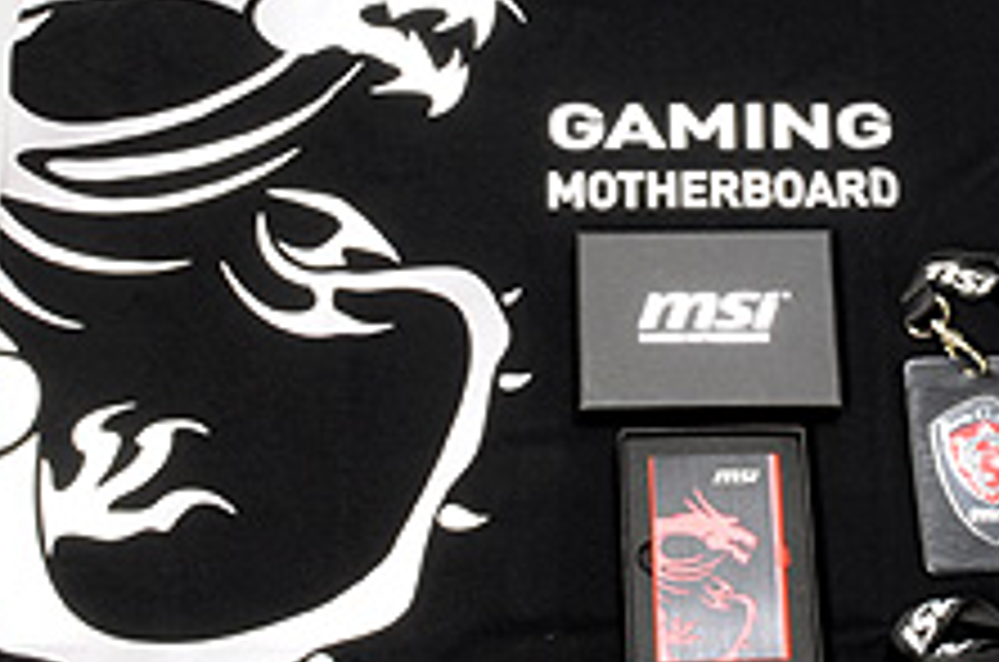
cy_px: 104
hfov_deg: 24.5
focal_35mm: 83
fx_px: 2298
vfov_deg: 16.2
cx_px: 590
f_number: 25
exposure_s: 6
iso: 200
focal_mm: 24
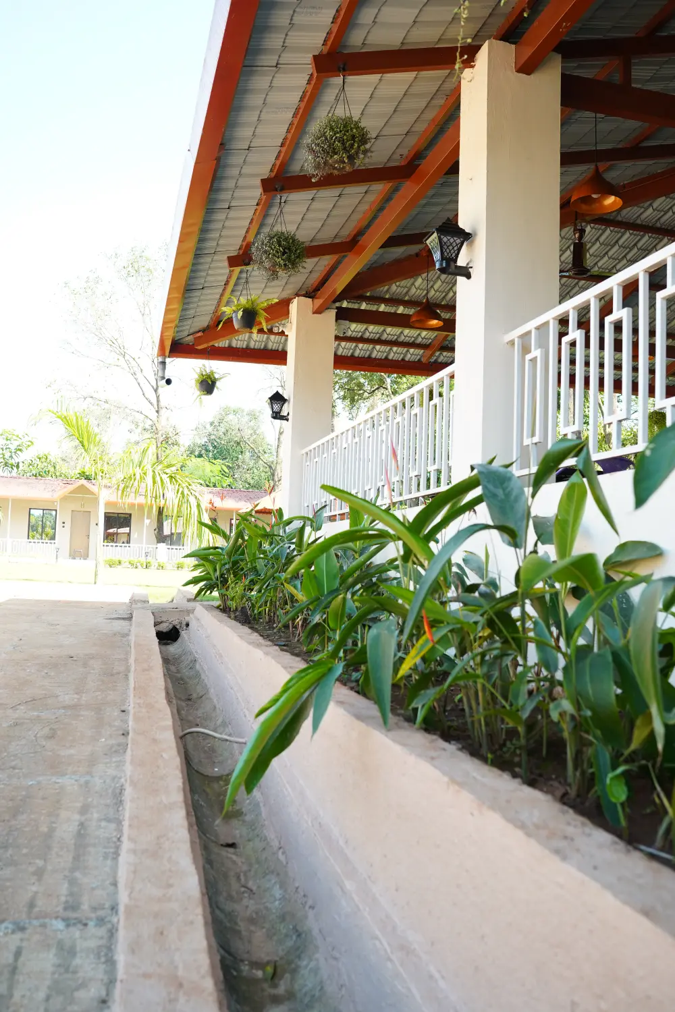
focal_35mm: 35
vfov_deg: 54.4
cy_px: 506
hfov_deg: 37.9
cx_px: 338
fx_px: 984
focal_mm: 35
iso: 500
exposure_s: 1/125
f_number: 4.5
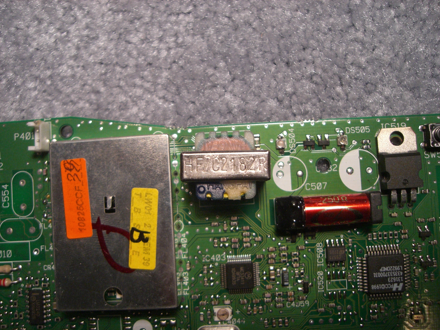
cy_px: 165
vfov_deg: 37.7
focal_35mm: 38
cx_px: 220
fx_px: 483
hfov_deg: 49.0
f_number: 2.7
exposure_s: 1/60
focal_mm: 6.2
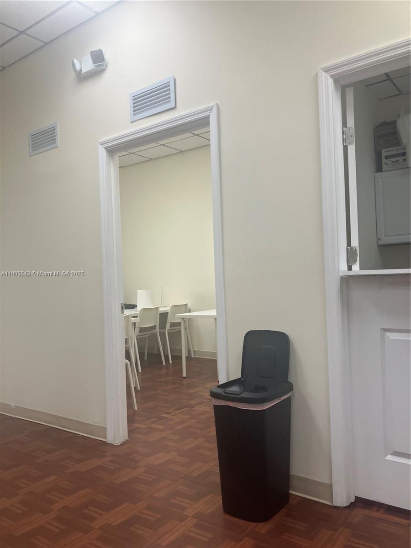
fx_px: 443
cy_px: 274
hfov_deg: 49.7
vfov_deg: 63.4
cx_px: 206
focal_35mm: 28
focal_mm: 3.99
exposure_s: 1/120
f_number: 1.8
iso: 64
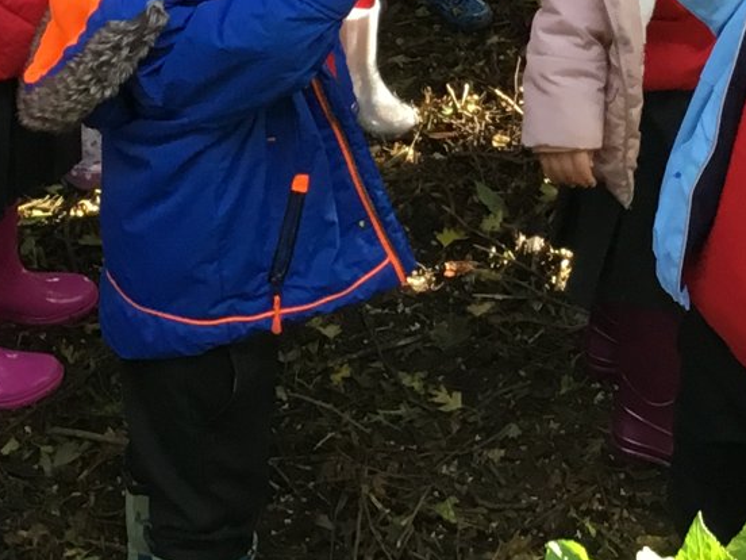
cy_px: -238
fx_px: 2478
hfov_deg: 17.1
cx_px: 500
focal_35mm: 115
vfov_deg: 12.4
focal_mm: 3.3
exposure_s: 1/33
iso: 32
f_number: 2.4
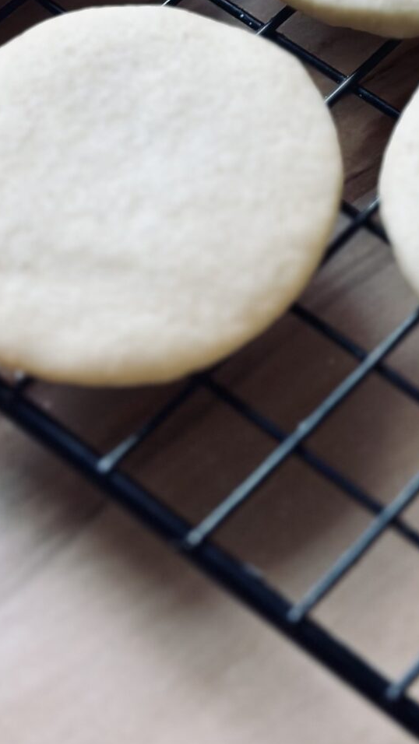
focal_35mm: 140
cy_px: -219
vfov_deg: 14.7
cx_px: 467
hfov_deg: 8.6
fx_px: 2764
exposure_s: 1/121
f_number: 1.78
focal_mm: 6.86
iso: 100
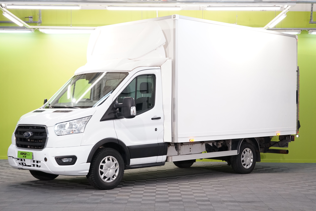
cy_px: 108
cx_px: 153
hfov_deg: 32.9
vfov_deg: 22.3
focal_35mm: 61
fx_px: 535
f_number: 5.6
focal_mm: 58
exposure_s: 1/80
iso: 1600
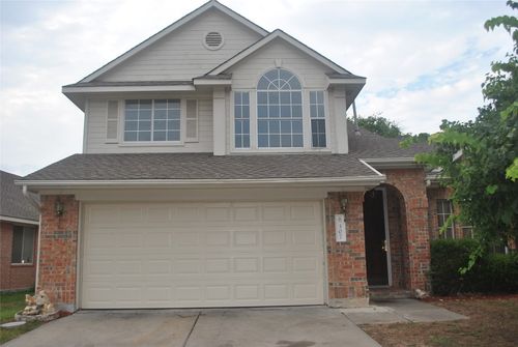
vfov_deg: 43.7
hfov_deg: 61.9
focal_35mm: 30
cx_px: 259
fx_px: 432
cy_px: 174
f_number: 5
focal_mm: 20
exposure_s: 1/200
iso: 100
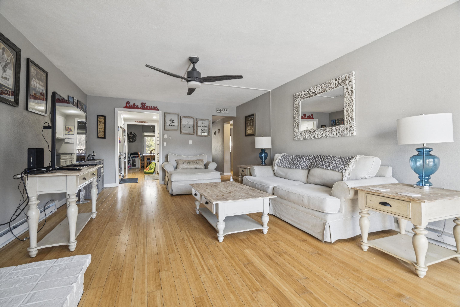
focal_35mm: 16
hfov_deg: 96.7
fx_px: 204
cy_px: 154
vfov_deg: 73.7
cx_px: 230
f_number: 8
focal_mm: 16
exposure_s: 1/4
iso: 640
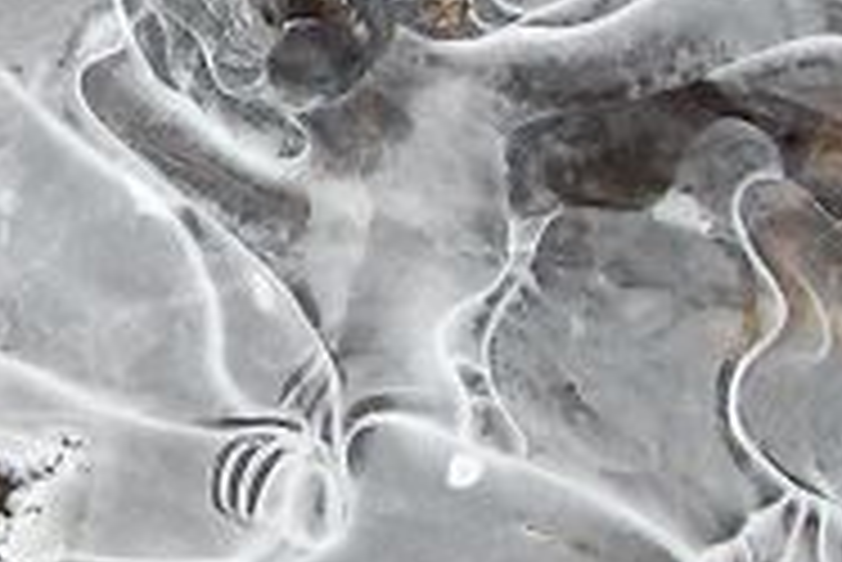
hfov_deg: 11.7
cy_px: 229
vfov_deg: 8.0
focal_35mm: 171
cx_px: -230
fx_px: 4002
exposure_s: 1/180
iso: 100
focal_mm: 5.8
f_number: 2.6
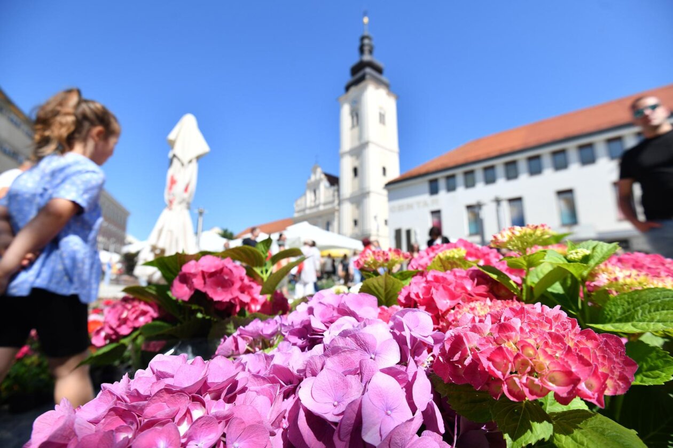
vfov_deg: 73.7
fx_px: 299
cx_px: 336
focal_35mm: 16
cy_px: 224
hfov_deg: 96.7
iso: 64
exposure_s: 1/400
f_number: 5.6
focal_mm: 16
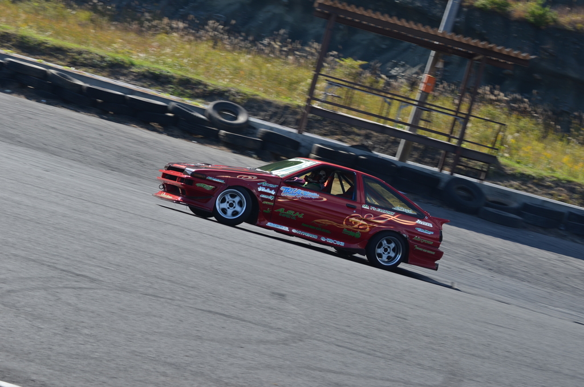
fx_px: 1821
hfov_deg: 18.2
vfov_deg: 12.1
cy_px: 194
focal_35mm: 112
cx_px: 292
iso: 100
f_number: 7.1
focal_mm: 75
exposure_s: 1/320
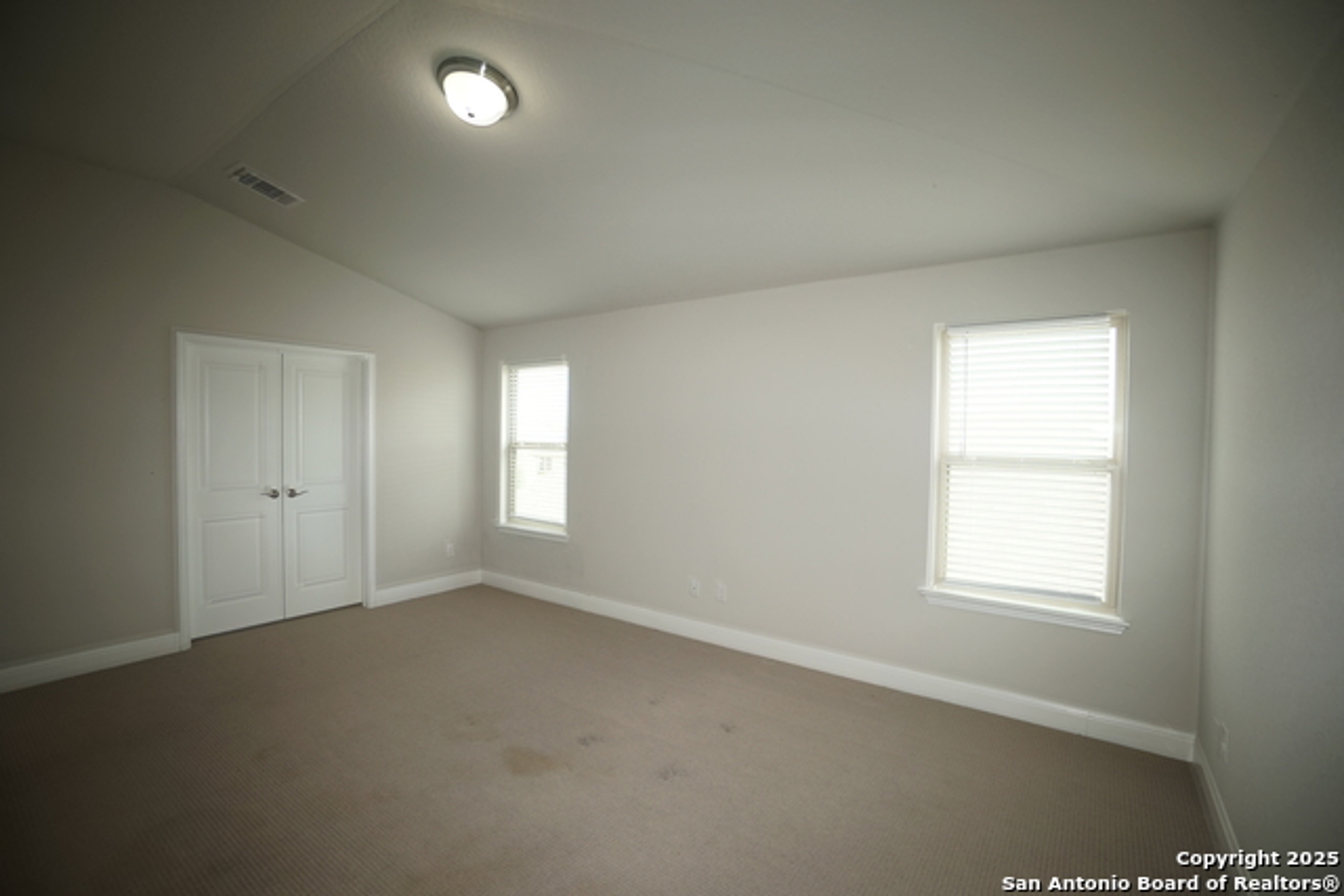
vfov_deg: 77.4
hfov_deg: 100.4
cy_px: 448
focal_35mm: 15
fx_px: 560
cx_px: 672
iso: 100
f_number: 4
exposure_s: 1/60
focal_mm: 10
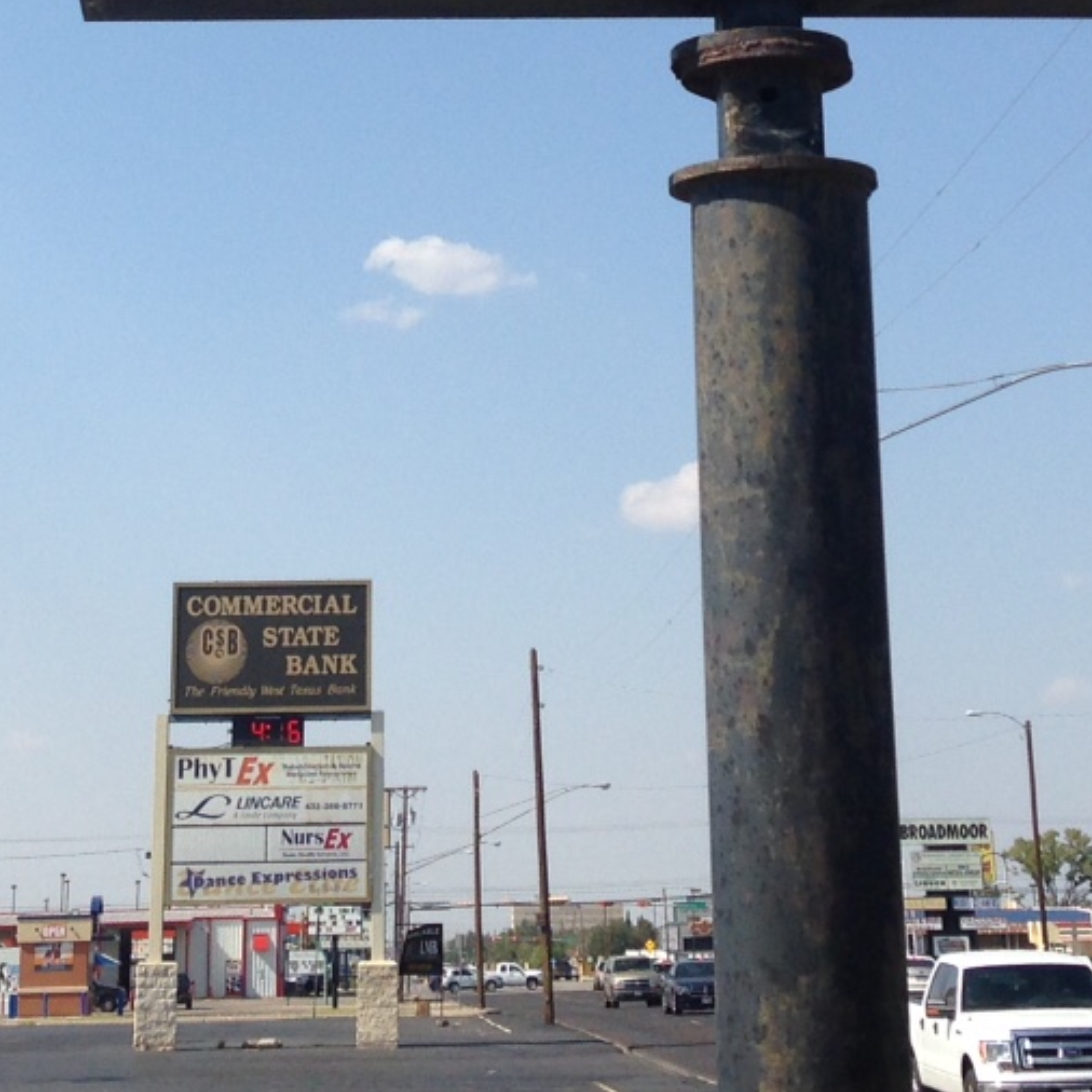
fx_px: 3355
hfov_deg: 18.5
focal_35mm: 94
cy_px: -209
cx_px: 468
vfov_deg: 17.6
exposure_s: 1/1869
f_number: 2.4
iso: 50
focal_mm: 4.12
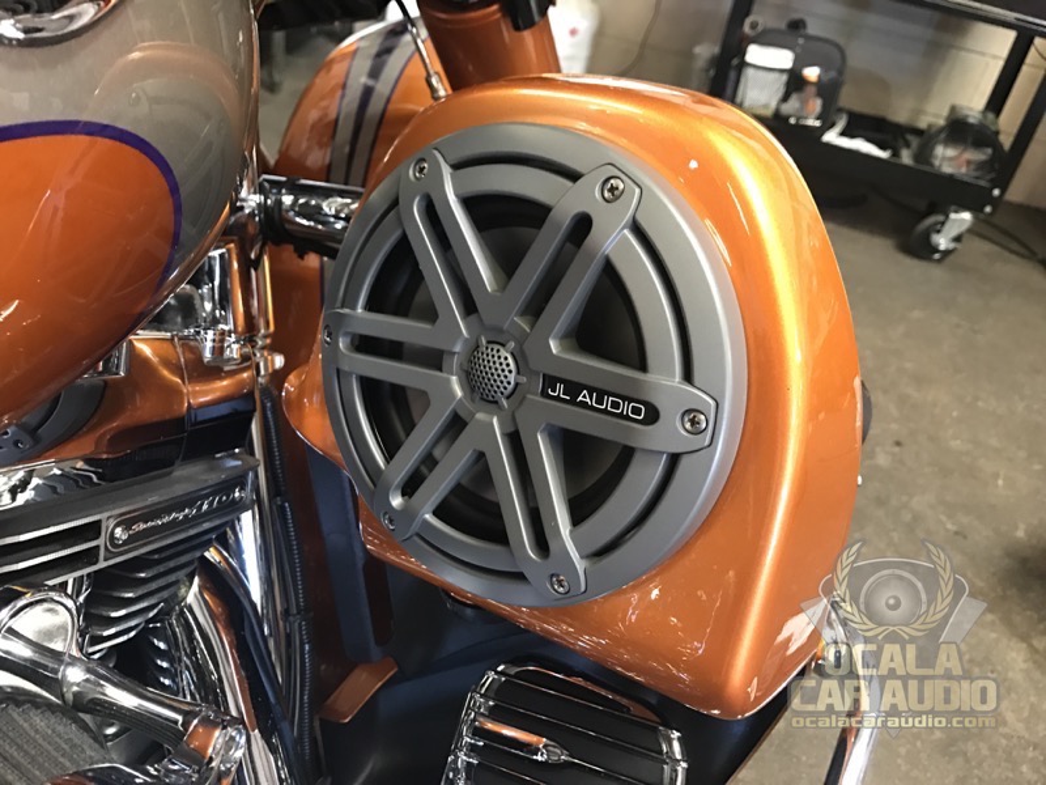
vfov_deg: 49.7
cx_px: 523
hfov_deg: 63.4
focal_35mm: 28
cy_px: 392
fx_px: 846
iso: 100
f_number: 1.8
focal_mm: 3.99
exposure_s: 1/15
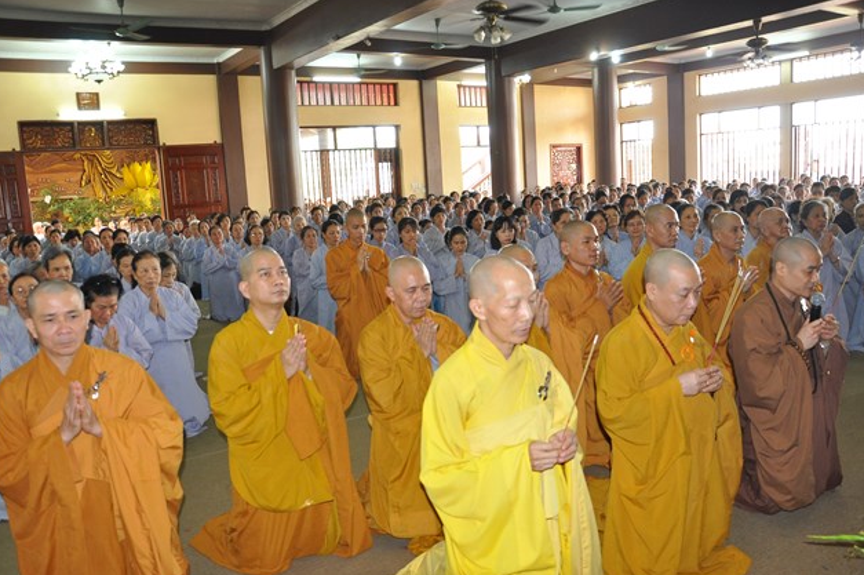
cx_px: 433
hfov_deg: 65.5
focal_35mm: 28
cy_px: 294
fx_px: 671
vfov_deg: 46.3
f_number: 3.5
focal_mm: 18
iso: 800
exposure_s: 1/30
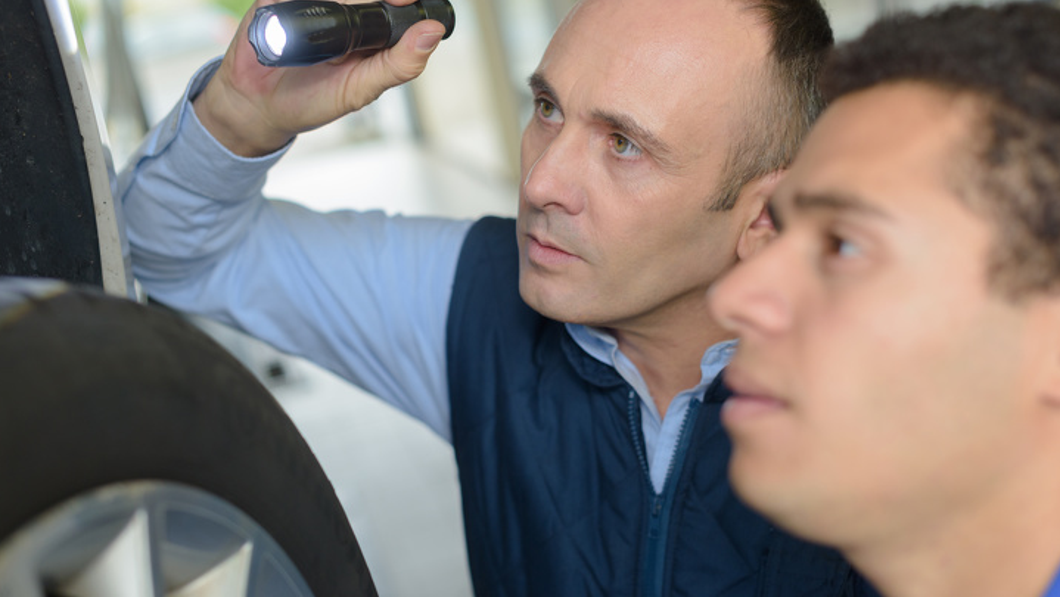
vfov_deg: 22.6
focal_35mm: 53
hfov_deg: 39.2
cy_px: 247
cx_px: 526
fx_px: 1490
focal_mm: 50
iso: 400
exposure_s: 1/200
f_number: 3.2
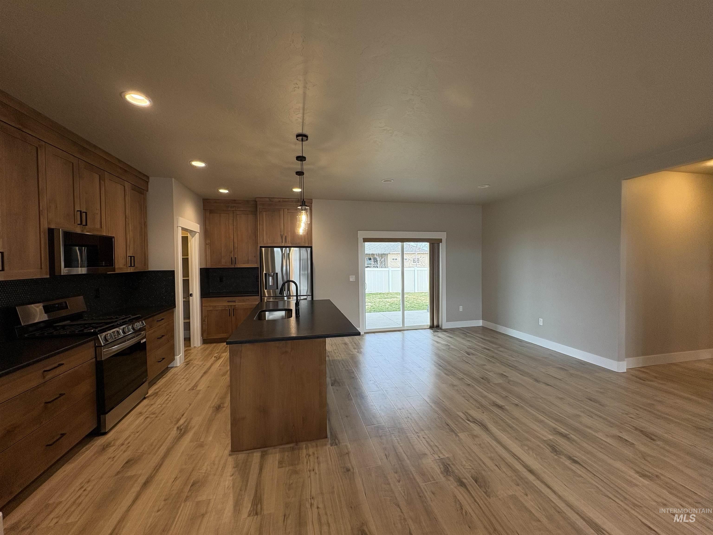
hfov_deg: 102.1
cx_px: 356
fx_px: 288
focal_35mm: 14
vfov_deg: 85.7
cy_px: 268
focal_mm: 2.22
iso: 125
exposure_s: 1/120
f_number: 2.2
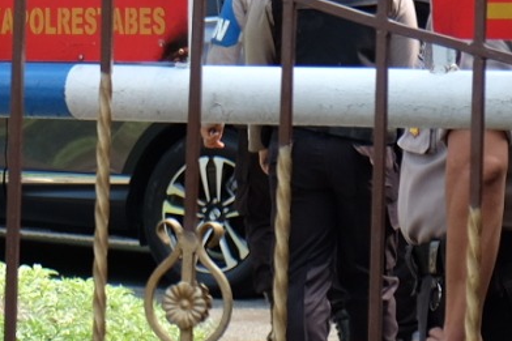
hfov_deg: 7.4
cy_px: -72
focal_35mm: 277
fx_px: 3938
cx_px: -38
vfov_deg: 4.9
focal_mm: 44.4
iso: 400
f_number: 4
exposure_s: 1/500
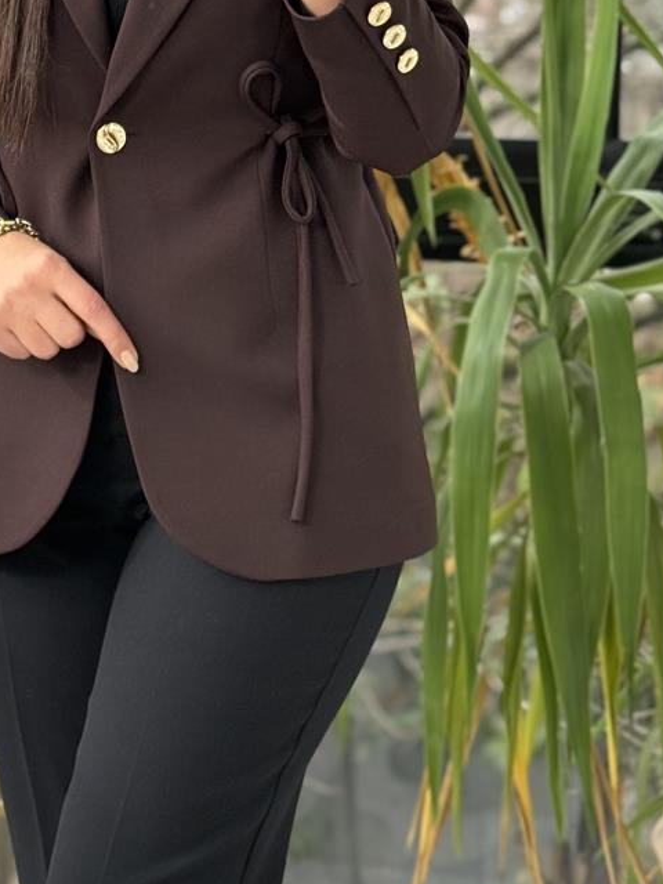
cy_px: 139
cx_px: 198
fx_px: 2554
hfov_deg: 14.8
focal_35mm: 100
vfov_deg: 19.4
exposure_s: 1/315
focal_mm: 6.76
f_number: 1.78
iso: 100
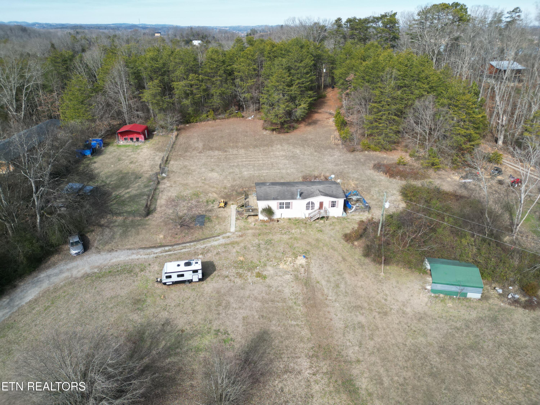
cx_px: 270
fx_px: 374
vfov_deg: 56.8
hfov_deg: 71.6
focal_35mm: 24
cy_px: 202
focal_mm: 6.72
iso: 150
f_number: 1.7
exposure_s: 1/2000
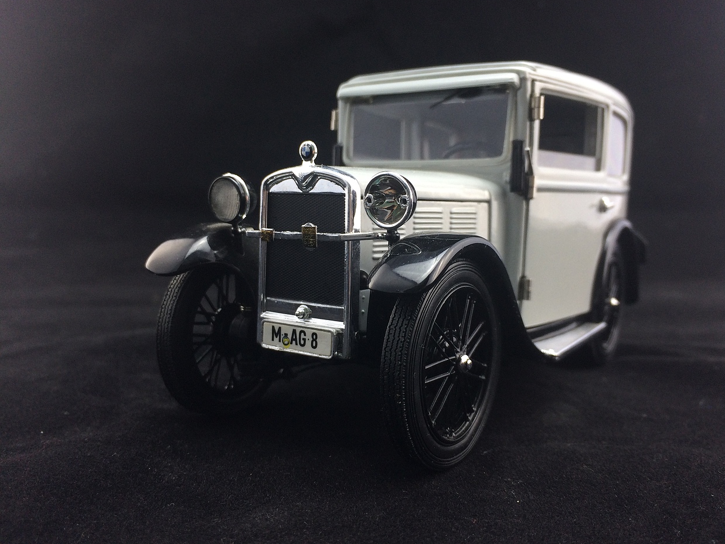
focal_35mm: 30
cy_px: 263
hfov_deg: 59.9
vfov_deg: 46.8
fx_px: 628
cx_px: 375
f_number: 2.2
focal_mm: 4.15
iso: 50
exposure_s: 1/33
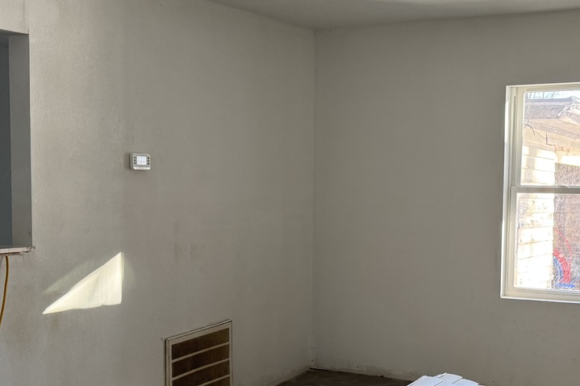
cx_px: 390
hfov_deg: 39.1
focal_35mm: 50
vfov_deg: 26.9
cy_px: 243
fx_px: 805
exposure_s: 1/121
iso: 160
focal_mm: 6.76
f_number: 1.78
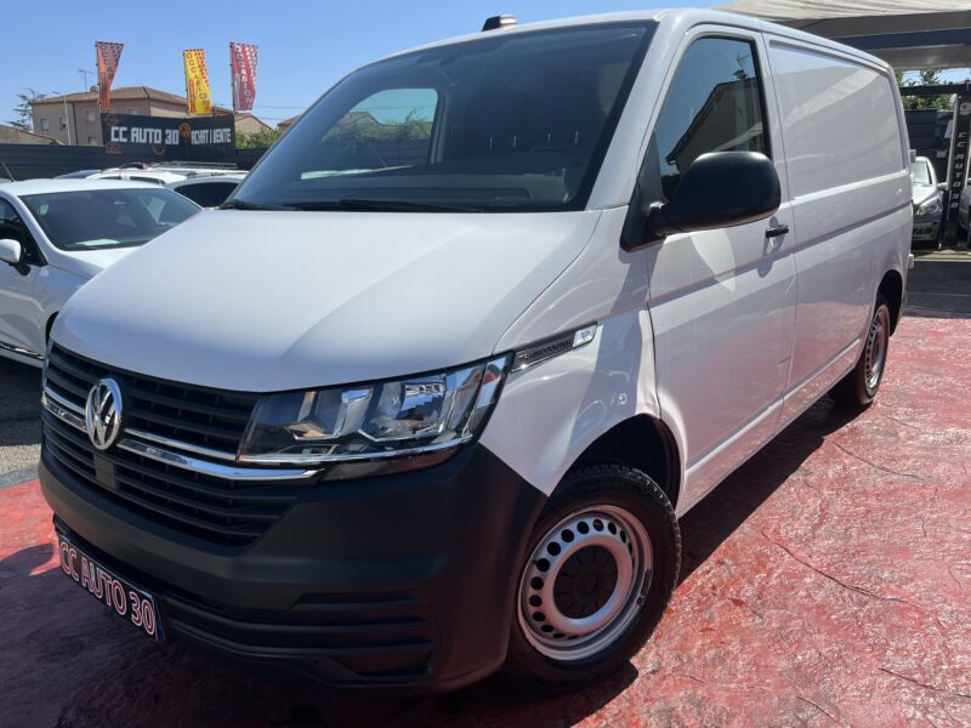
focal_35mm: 26
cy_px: 364
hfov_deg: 67.3
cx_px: 486
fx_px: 729
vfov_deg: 53.1
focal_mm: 5.1
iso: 50
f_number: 1.6
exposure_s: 1/3311
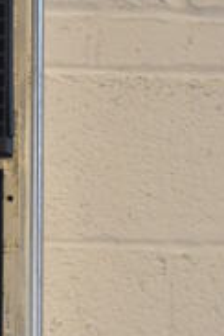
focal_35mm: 240
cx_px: -268
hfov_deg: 5.6
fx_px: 2240
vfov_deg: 8.6
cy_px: 249
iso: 800
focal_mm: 32
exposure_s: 1/160
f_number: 4.5
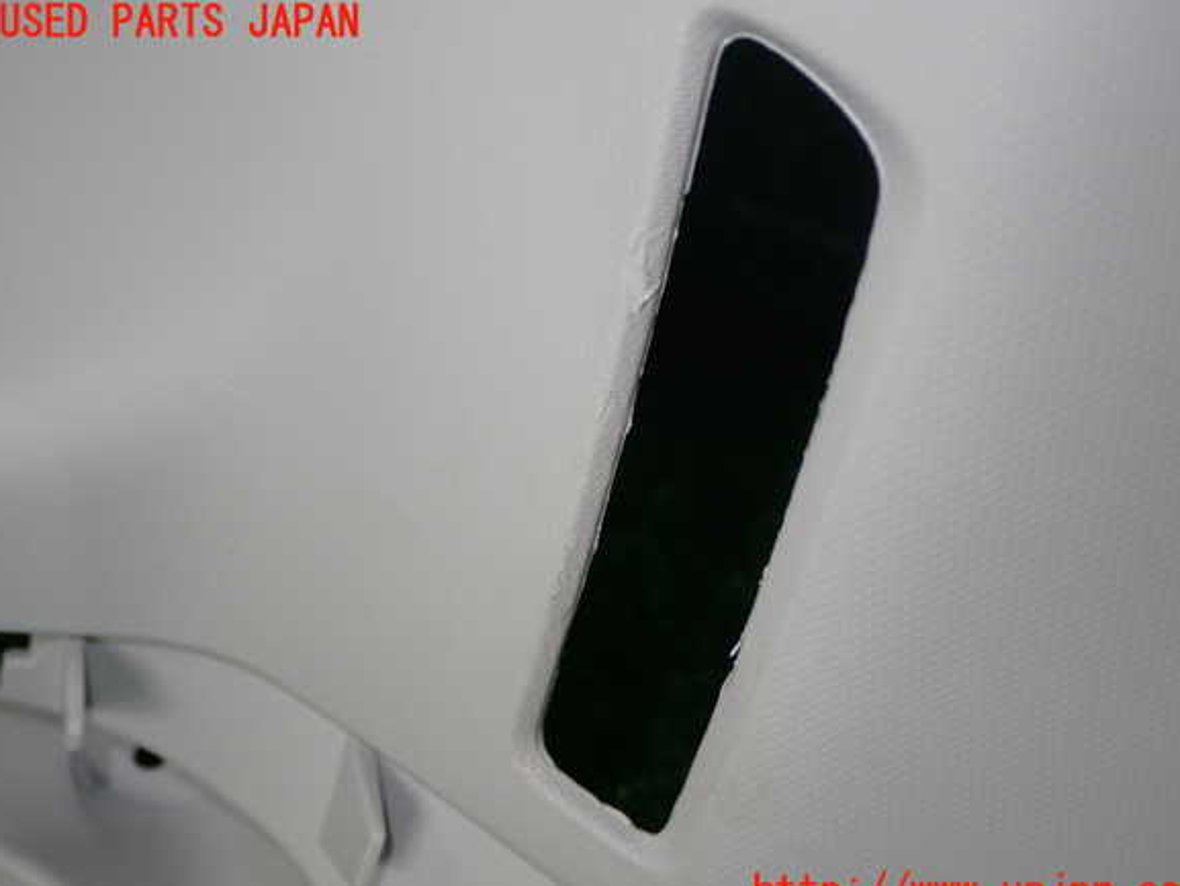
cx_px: 601
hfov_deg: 36.8
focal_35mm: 52
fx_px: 1773
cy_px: 458
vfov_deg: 28.0
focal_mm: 9.01
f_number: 3.2
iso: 200
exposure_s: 1/60
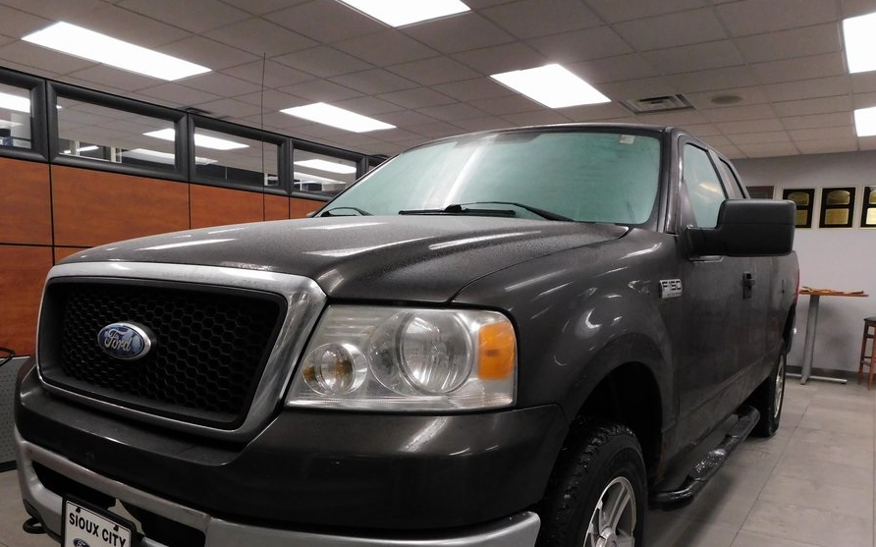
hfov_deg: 66.5
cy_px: 358
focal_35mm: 28
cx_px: 431
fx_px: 668
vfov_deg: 44.0
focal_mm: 4
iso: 360
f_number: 3
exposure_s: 1/30
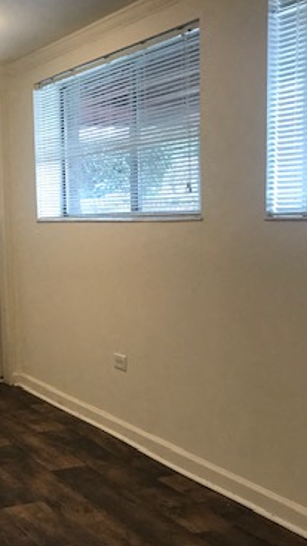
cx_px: -40
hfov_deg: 21.4
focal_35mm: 53
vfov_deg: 39.0
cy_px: 329
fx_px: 767
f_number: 1.8
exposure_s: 1/30
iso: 32
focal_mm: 3.99
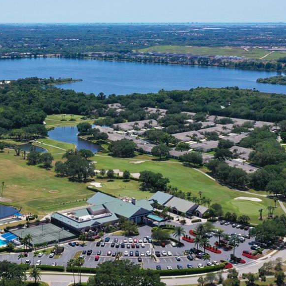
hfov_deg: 26.0
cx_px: 102
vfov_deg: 25.9
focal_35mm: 66
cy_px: 195
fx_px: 617
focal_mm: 10.26
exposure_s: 1/500
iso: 100
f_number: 6.3
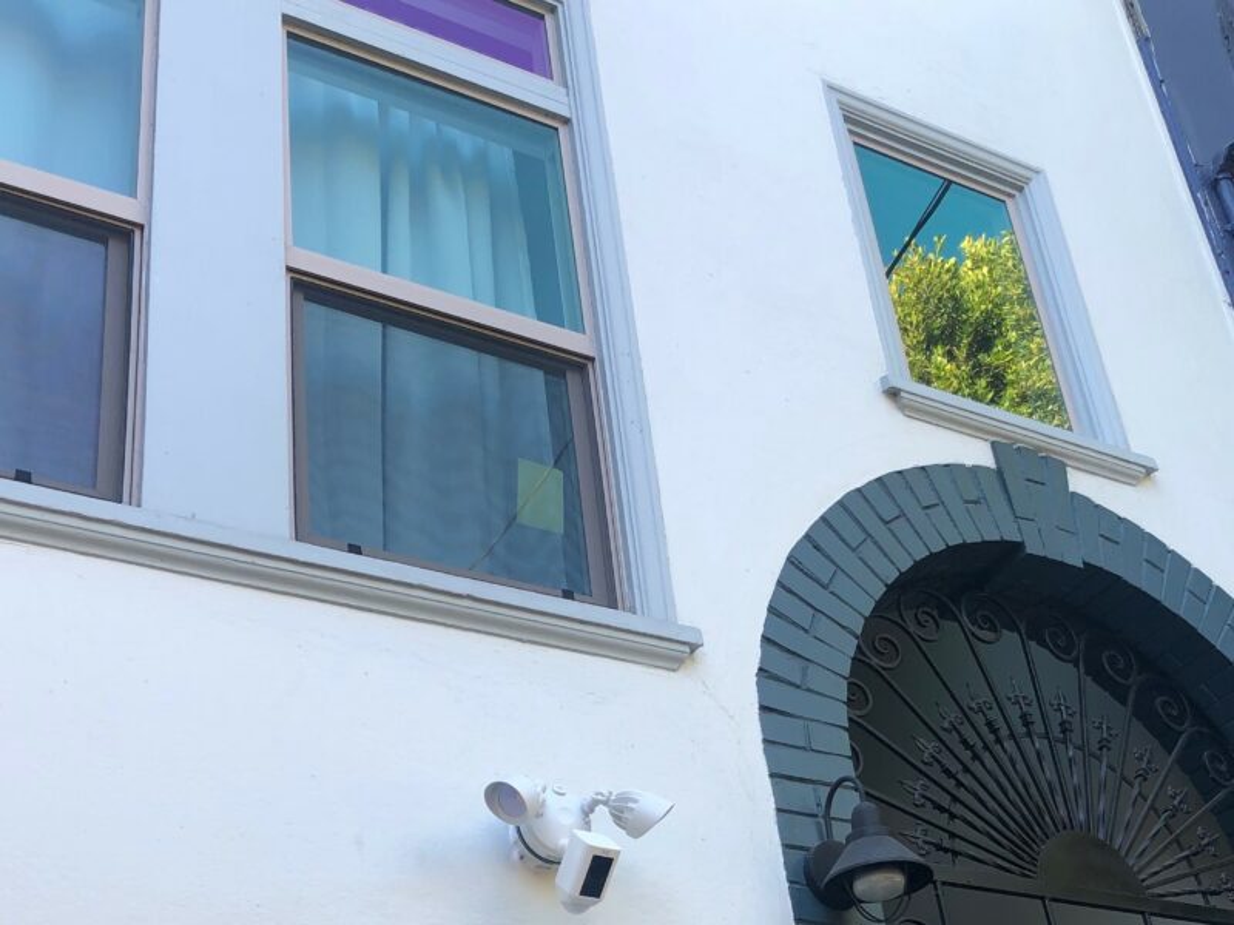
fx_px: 998
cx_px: 617
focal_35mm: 28
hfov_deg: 63.4
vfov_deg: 49.7
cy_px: 462
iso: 20
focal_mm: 4
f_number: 1.8
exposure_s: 1/127
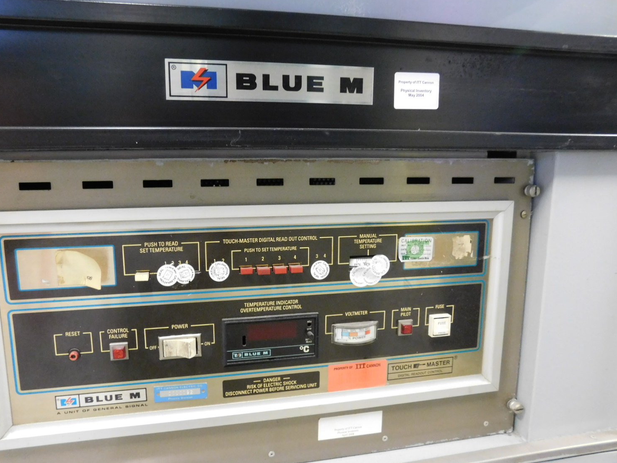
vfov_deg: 54.9
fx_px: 446
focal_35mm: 25
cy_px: 233
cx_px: 285
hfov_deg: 69.3
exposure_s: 1/8
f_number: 3
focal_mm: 4
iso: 500
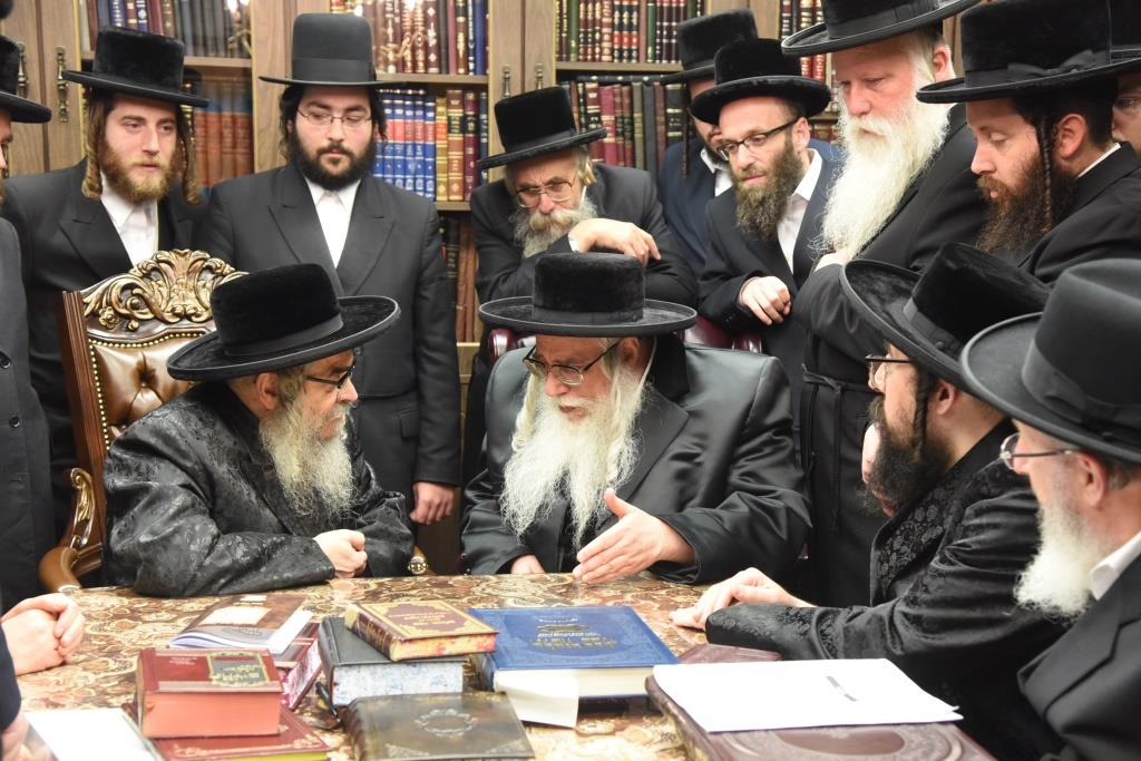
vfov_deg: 23.4
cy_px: 380
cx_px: 570
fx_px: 1838
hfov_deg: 34.5
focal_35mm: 58
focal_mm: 58
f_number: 5
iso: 2500
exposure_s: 1/100
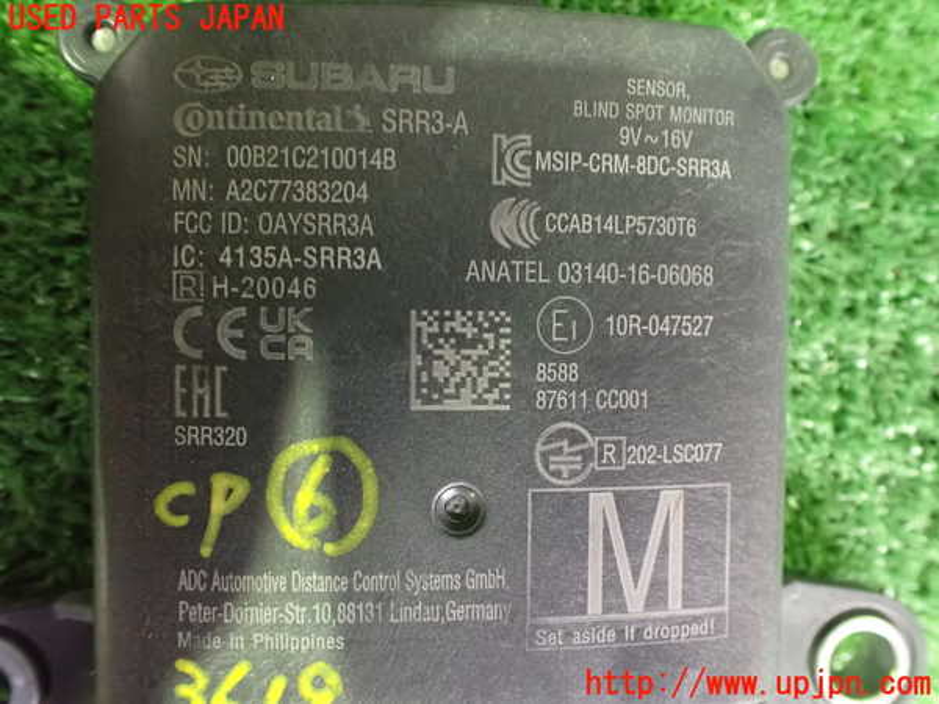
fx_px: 814
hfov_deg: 60.0
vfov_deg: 46.8
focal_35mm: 30
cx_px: 470
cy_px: 352
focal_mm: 5.4
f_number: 2.3
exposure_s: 1/25
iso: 1600
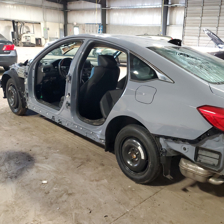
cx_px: 146
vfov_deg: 52.5
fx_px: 227
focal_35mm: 31
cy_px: 111
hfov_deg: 51.7
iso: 321
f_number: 1.5
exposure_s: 1/60.2
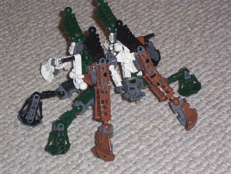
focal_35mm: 108
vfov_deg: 13.8
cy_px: 87
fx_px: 722
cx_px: 116
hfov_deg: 18.2
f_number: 4.72
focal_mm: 16.61
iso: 140
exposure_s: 1/90
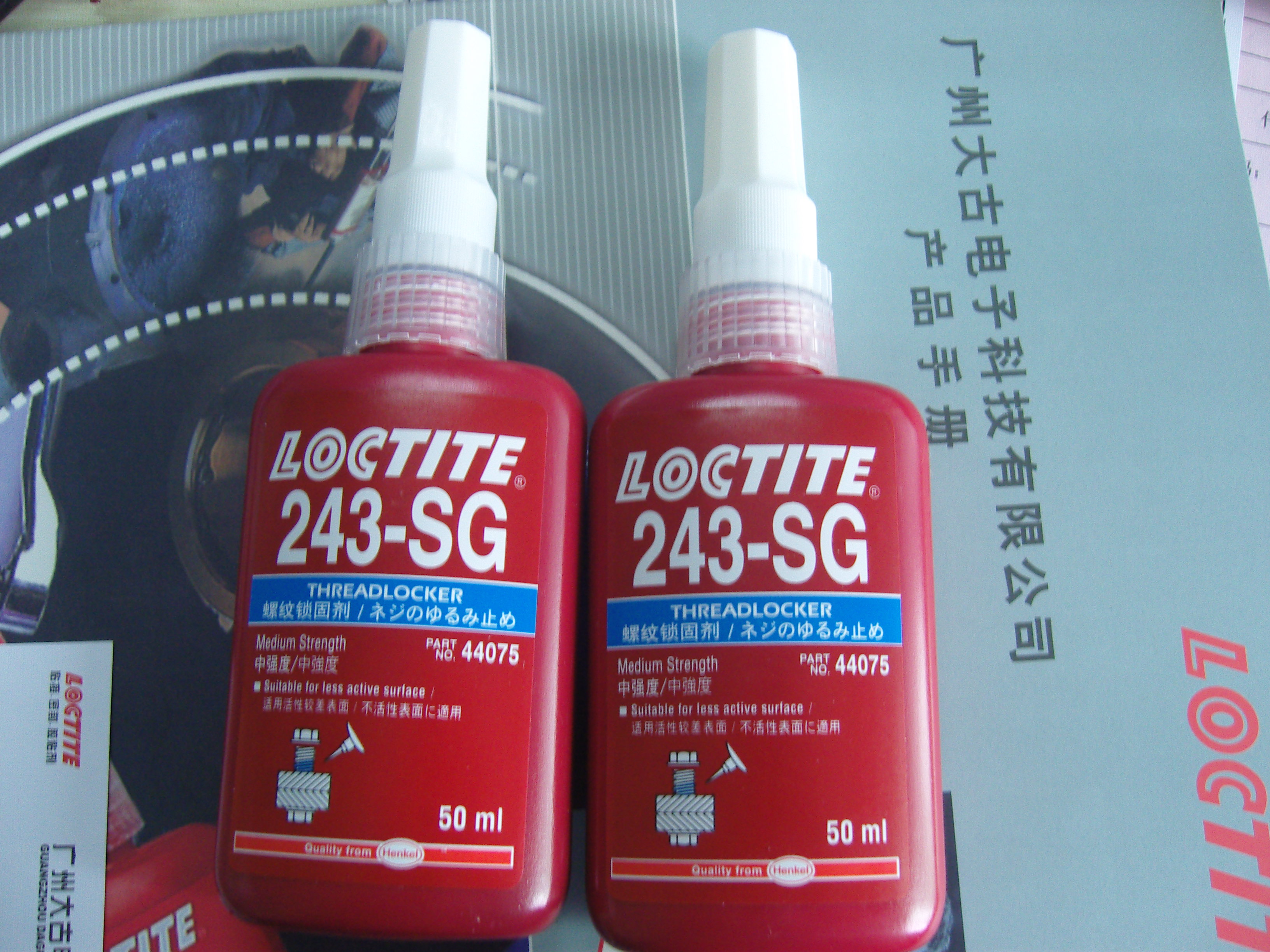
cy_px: 476
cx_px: 635
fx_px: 1247
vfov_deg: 41.8
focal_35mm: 34
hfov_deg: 54.0
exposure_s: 1/25
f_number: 2.8
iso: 200
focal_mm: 7.3
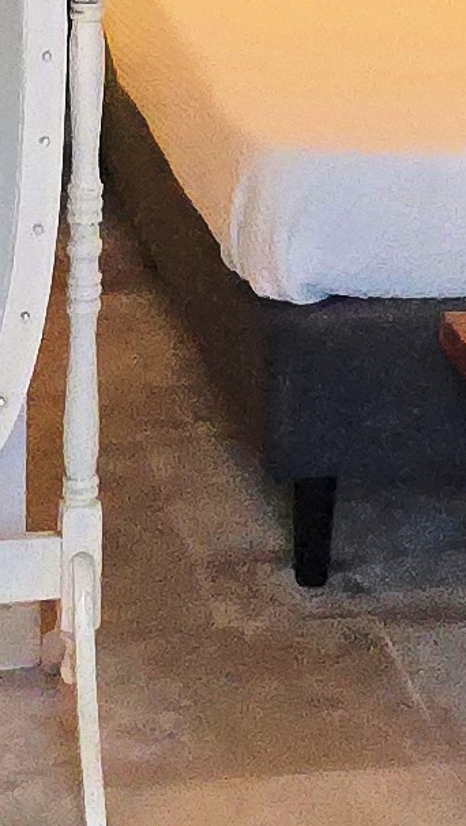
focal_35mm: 165
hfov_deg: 7.4
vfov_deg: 11.8
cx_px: 338
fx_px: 3620
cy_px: -754
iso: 1600
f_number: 1.7
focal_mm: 6.3
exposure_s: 1/100
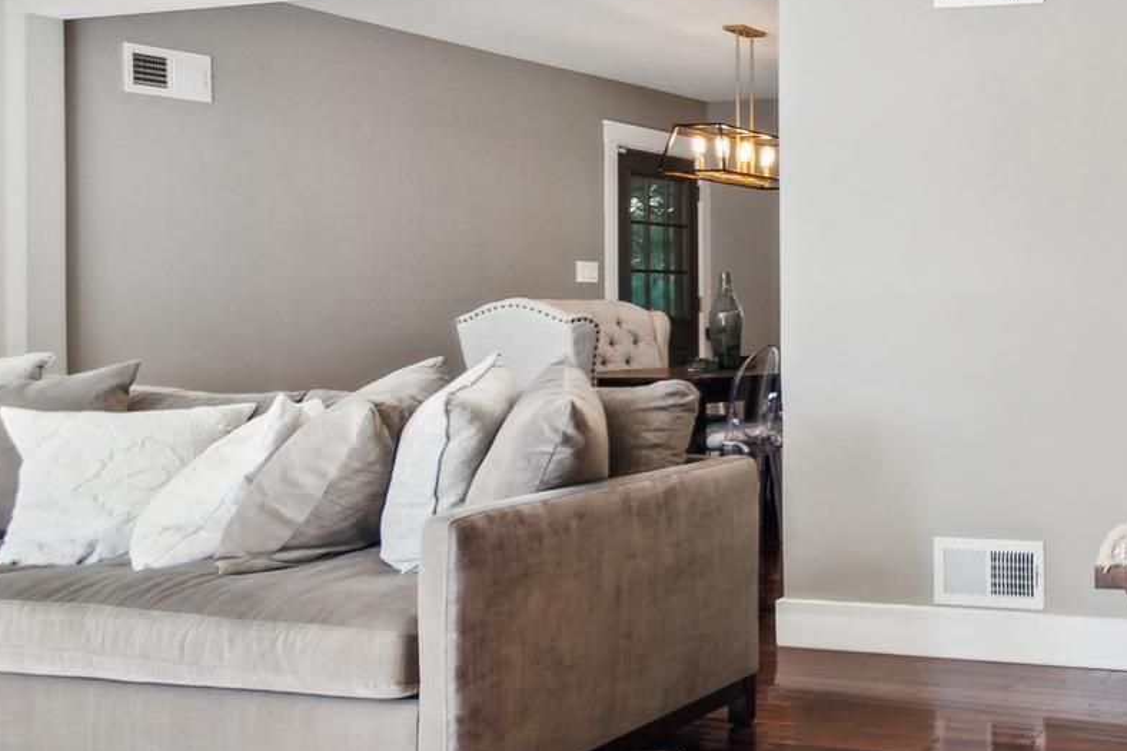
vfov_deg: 34.2
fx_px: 1221
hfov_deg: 41.0
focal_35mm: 39
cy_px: 360
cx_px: 1203
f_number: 8
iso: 200
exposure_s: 1/4
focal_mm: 10
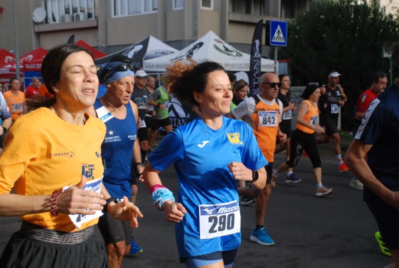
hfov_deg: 35.0
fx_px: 633
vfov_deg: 23.9
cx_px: 200
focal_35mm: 57
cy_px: 134
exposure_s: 1/1600
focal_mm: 38
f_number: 5.6
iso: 1000
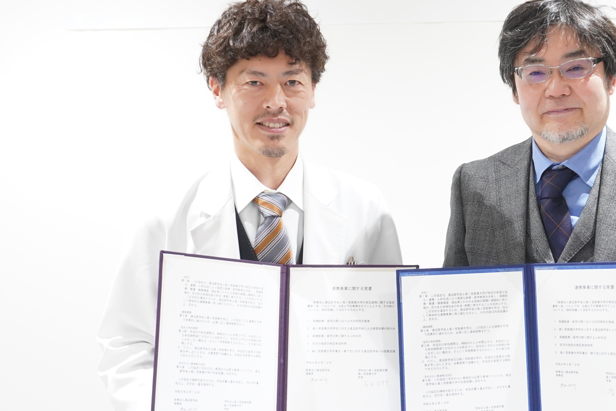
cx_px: 419
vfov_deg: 21.8
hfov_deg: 32.1
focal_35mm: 62
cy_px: 131
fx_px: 1061
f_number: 4
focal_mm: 21
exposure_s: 1/40
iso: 800
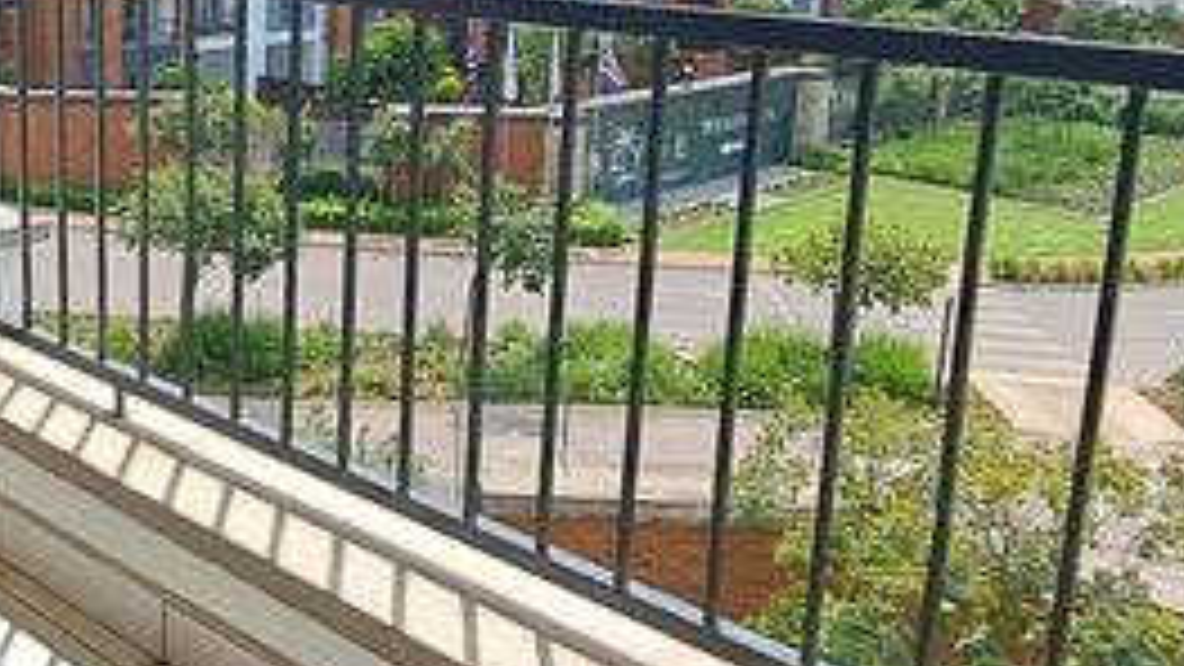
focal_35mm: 43
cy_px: 207
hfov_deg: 43.9
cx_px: 158
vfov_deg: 27.5
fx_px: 1350
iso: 50
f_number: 2.2
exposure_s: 1/1299
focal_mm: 1.74
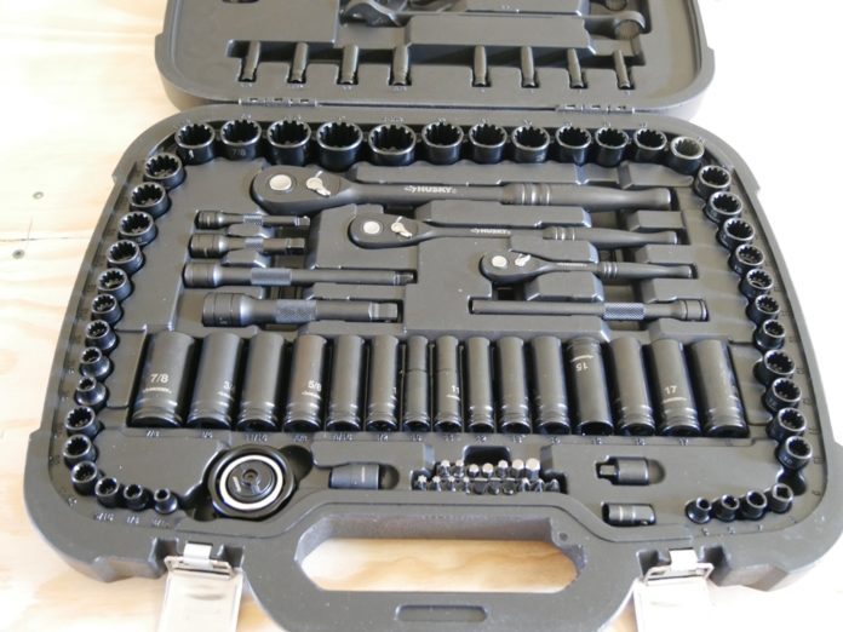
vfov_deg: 37.7
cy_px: 316
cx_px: 422
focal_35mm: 38
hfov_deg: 49.0
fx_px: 925
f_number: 3.8
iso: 3200
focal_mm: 19
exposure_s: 1/8
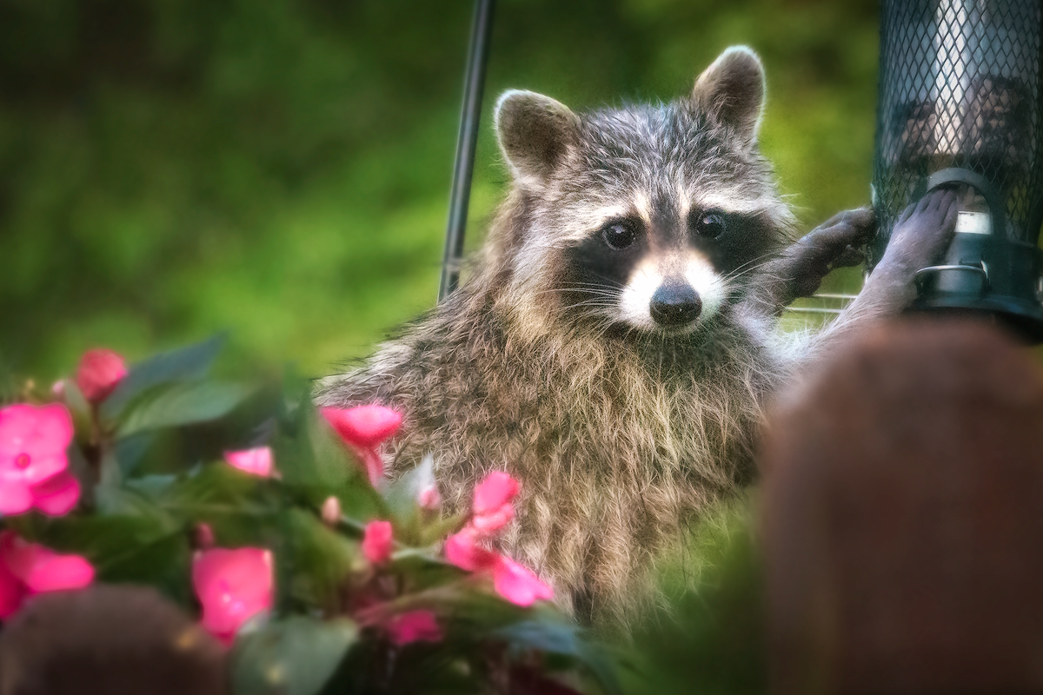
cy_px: 348
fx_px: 13036
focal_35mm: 450
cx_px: 522
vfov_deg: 3.1
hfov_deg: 4.6
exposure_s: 1/1250
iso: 4000
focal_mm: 300
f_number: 9
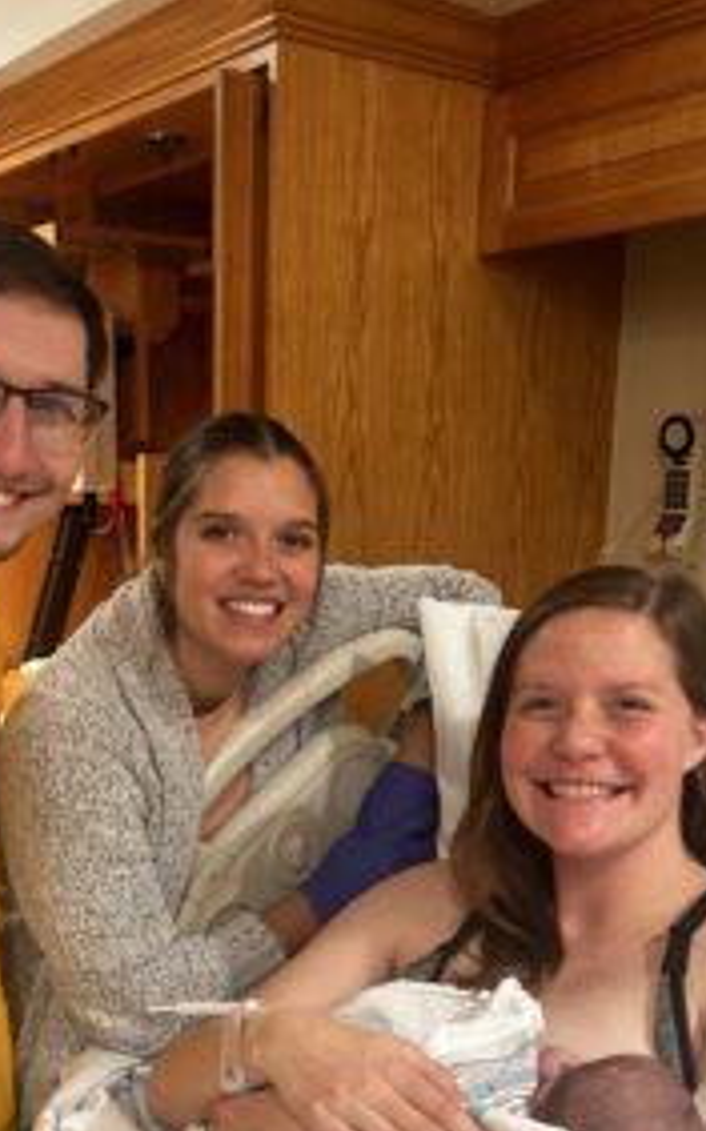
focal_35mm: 44
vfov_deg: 44.0
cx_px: 237
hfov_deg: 29.0
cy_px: 830
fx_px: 1356
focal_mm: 5.7
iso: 250
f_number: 1.5
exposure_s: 1/60
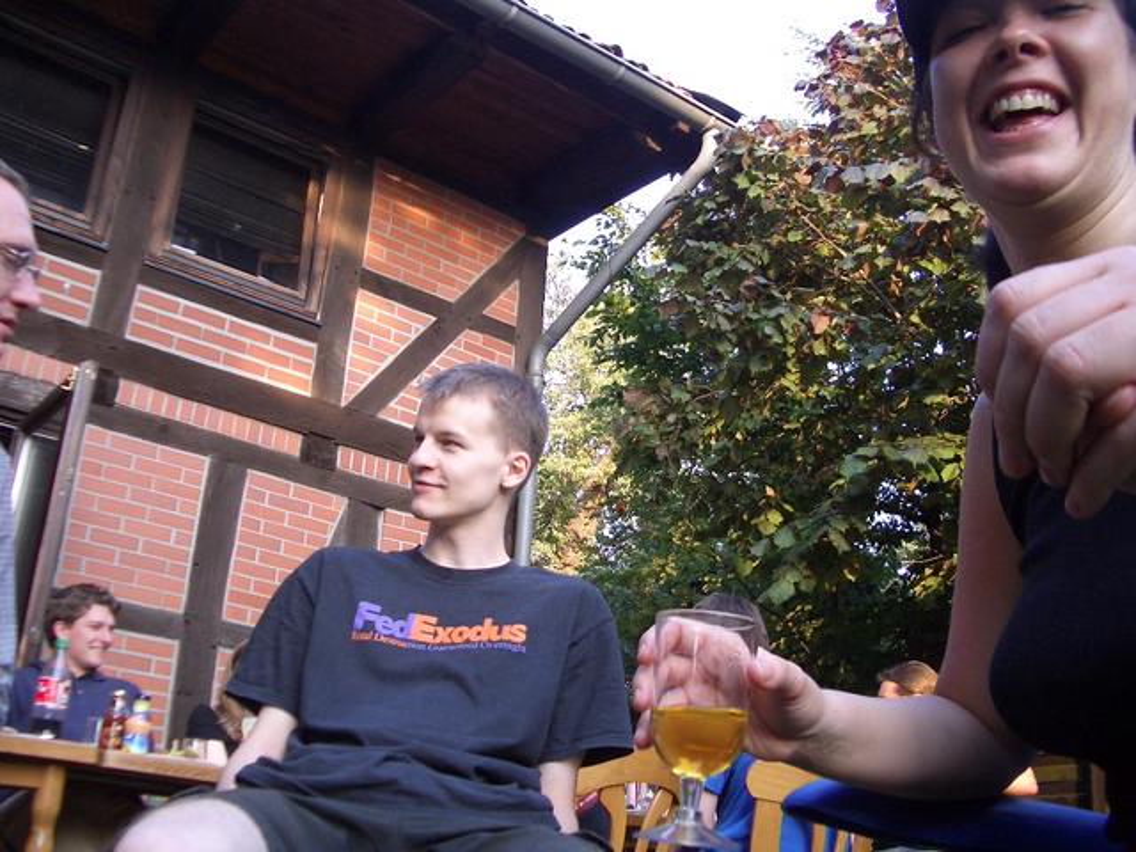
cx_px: 568
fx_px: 1149
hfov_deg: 52.6
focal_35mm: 35
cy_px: 426
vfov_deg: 40.7
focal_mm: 5.8
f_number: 2.6
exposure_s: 1/125
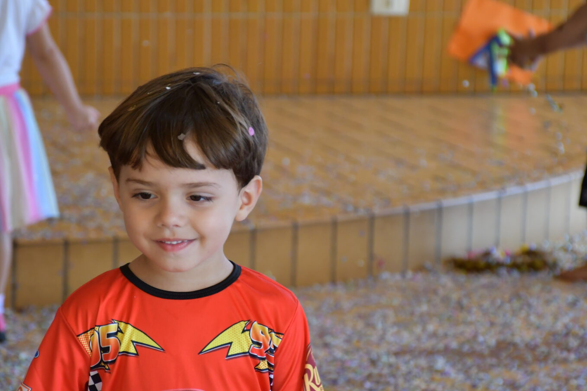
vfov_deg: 7.6
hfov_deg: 11.4
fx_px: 2934
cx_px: 208
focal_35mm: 180
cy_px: 253
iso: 1400
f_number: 5.3
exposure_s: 1/250
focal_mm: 85
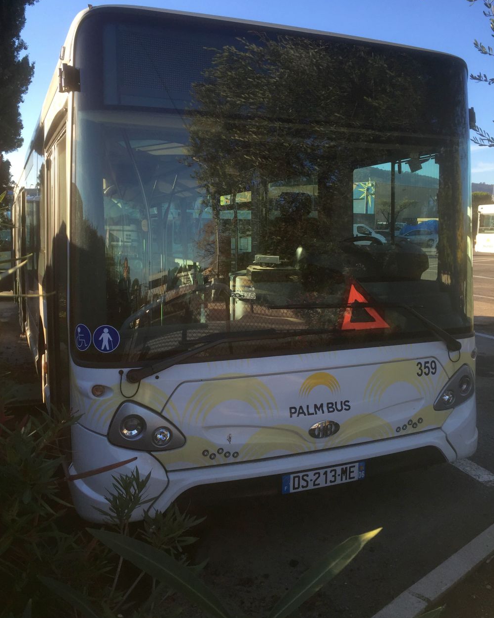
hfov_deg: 47.1
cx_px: 245
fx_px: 567
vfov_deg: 57.1
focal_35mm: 31
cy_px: 289
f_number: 2.2
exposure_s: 1/628
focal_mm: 4.15
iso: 32
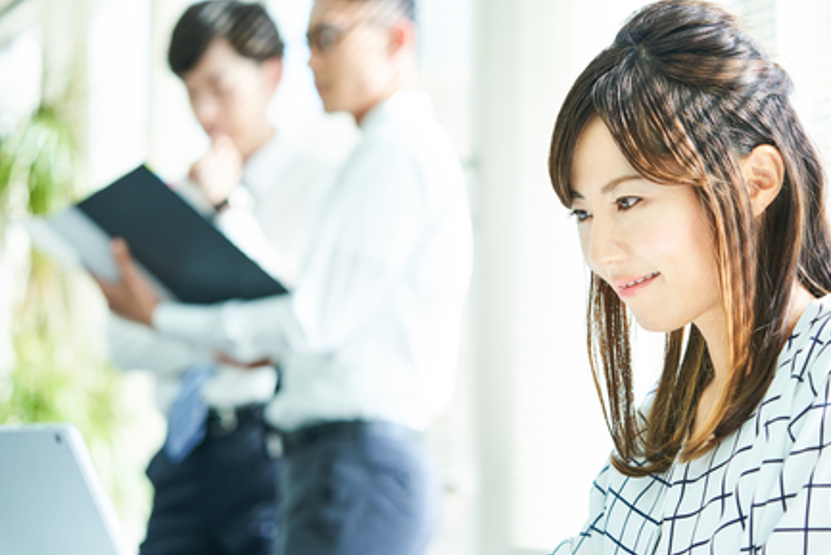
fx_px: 2240
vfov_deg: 14.1
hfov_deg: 21.0
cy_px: 382
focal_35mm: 97
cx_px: 382
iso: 125
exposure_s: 1/200
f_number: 2.8
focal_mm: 70
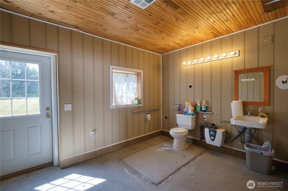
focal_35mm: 15
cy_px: 96
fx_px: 120
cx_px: 144
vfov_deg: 77.3
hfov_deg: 100.4
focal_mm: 10
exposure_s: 1/160
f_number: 4.5
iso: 160
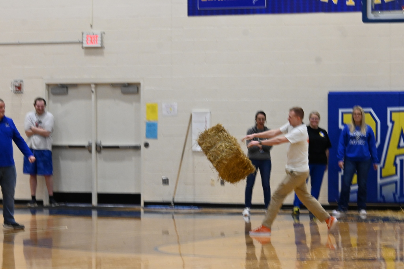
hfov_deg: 13.0
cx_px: 202
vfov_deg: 8.7
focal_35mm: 158
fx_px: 1768
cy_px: 134
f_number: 6.7
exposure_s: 1/125
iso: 3200
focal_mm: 105
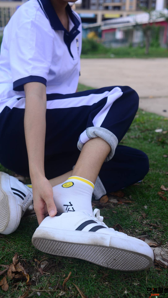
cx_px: 71
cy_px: 148
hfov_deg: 31.9
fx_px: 293
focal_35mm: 37
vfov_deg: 54.0
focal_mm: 35
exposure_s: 1/400
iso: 100
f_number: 5.6
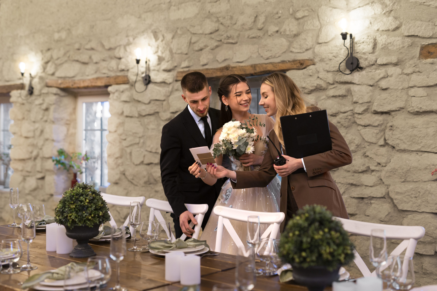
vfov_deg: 27.0
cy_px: 146
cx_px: 218
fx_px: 606
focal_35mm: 50
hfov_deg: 39.6
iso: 400
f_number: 2.2
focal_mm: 50
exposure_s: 1/125
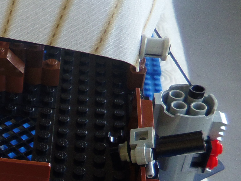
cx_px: -68
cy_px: 160
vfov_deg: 18.4
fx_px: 550
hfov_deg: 22.3
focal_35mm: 79
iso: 80
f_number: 3.9
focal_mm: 5
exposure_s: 1/40
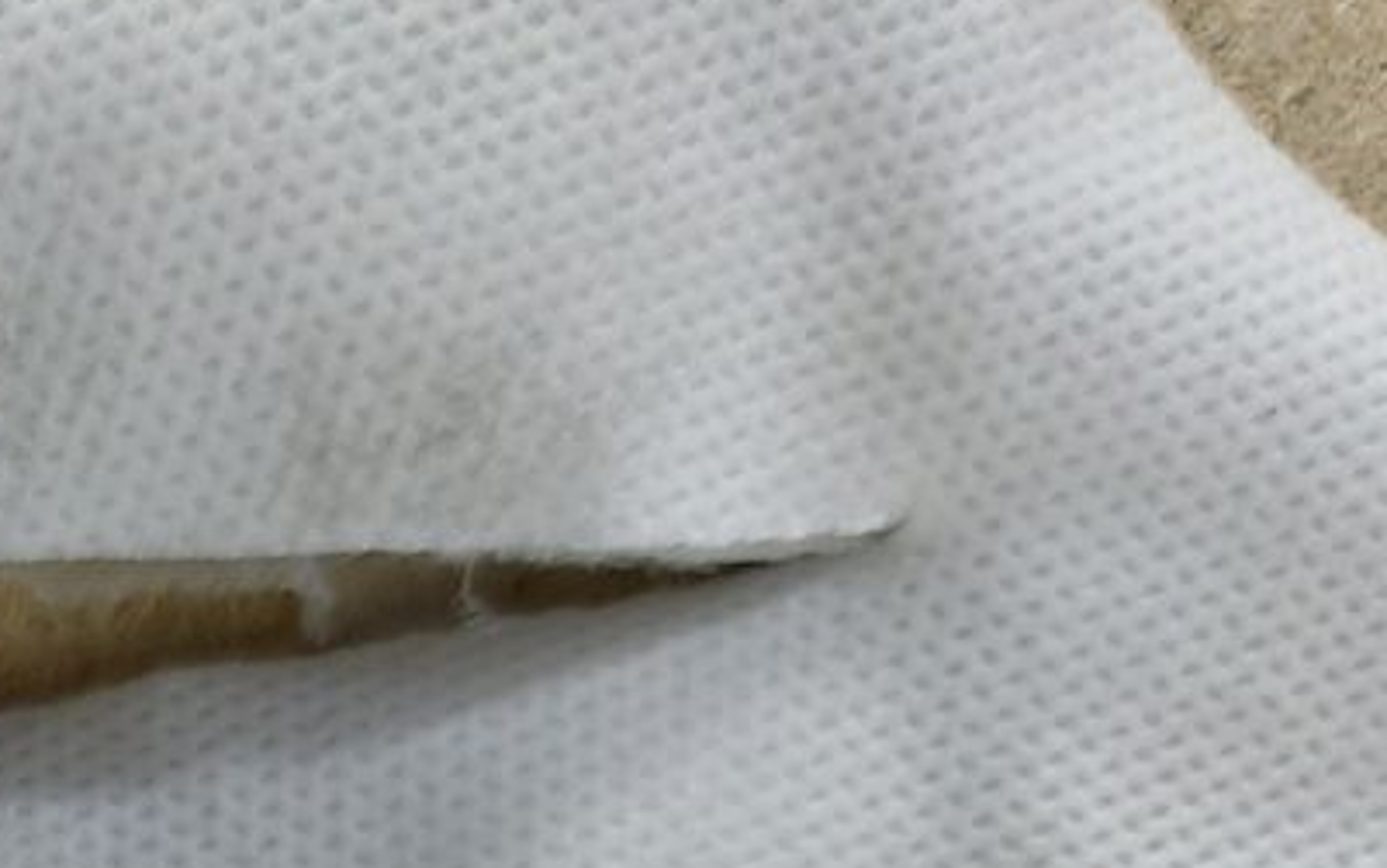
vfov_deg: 12.8
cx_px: -918
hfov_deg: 19.3
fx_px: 3328
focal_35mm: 88
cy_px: 1774
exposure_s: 1/50
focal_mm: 5.23
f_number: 1.8
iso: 100
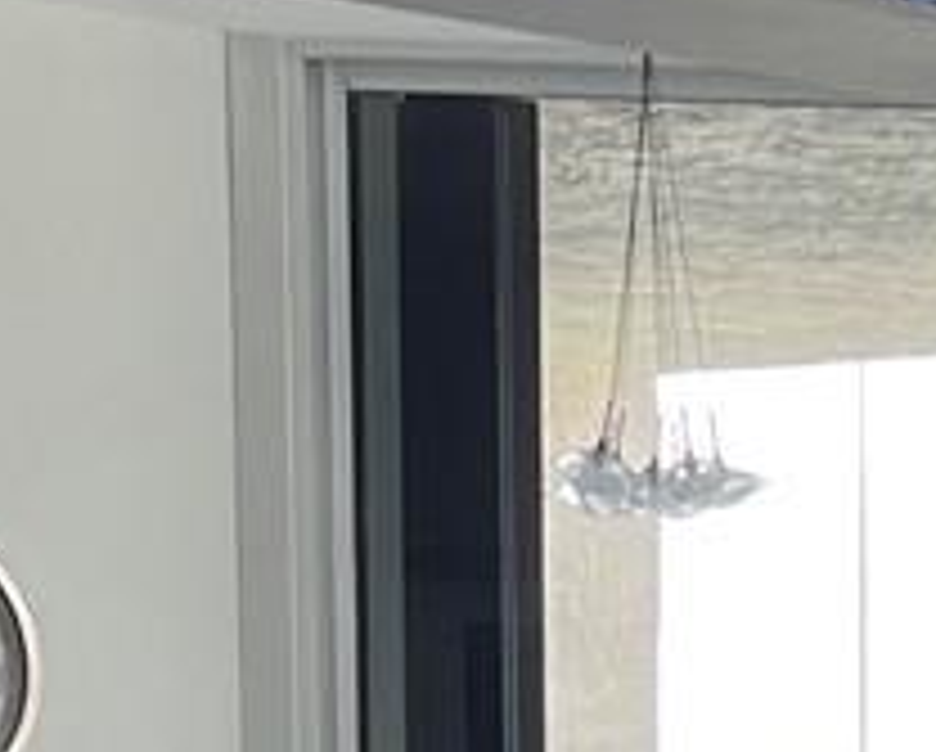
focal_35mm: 195
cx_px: 1341
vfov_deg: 7.5
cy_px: 1698
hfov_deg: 9.6
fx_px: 5409
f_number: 1.5
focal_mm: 5.7
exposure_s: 1/183
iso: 50
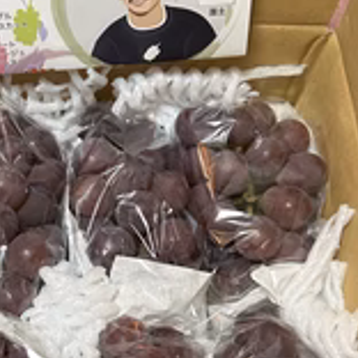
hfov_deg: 28.3
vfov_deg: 28.7
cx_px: 60
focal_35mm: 59
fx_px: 690
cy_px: 266
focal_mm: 5.7
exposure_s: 1/60
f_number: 1.5
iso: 200
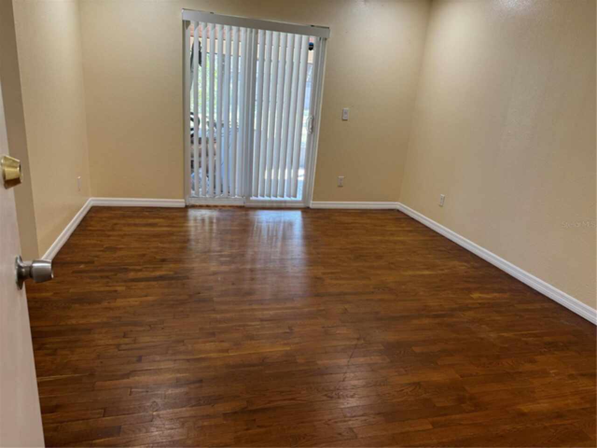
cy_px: 224
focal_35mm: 24
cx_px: 298
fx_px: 414
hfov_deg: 71.6
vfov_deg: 56.8
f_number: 1.78
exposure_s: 1/60
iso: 125
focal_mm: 6.86
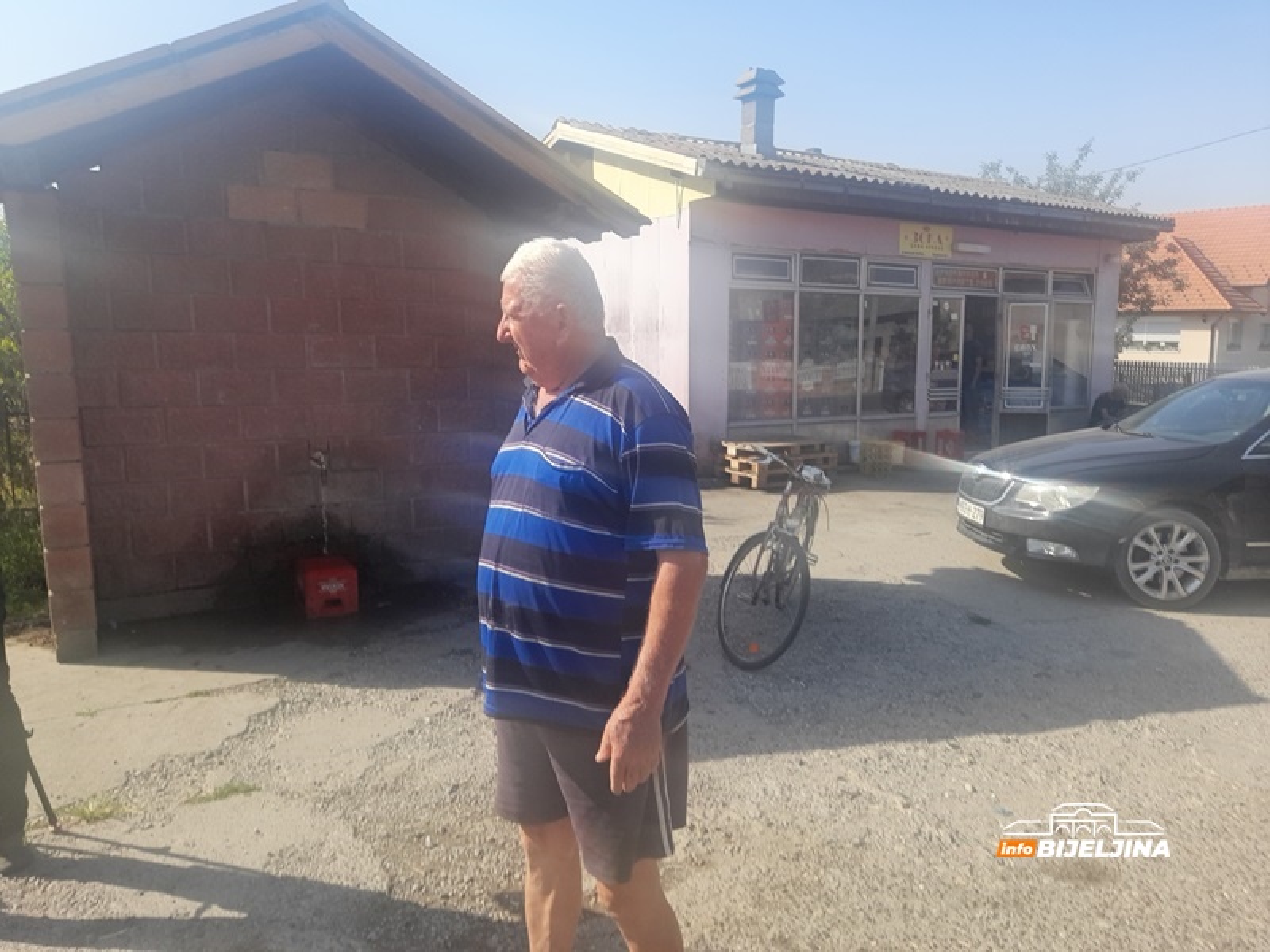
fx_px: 917
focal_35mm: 25
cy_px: 476
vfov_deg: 54.9
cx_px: 635
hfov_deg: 69.4
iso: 20
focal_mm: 4.6
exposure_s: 1/584
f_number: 2
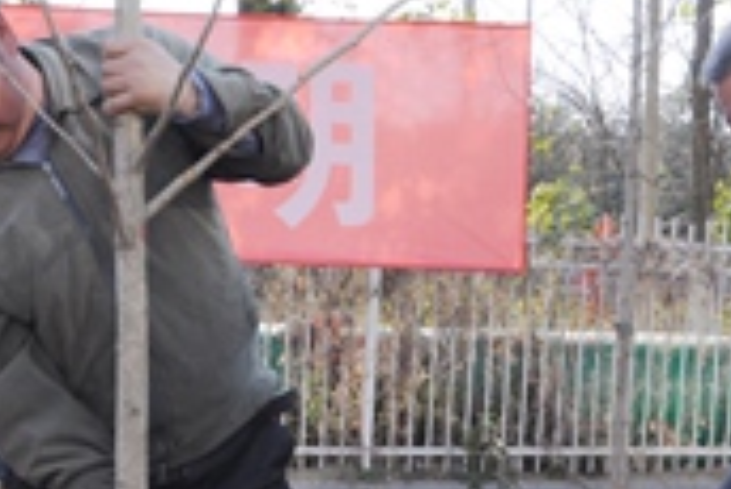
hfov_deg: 23.2
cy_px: 389
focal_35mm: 86
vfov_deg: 15.8
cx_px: 132
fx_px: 1748
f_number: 8
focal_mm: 18
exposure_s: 1/250
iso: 200
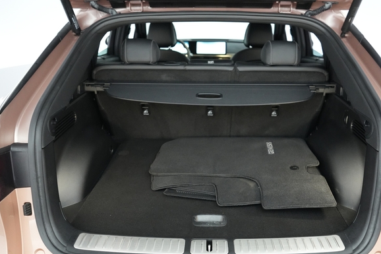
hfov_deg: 60.2
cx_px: 210
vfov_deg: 42.3
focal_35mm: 31
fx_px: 328
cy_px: 139
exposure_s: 1/160
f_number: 2.8
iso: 5000
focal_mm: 28
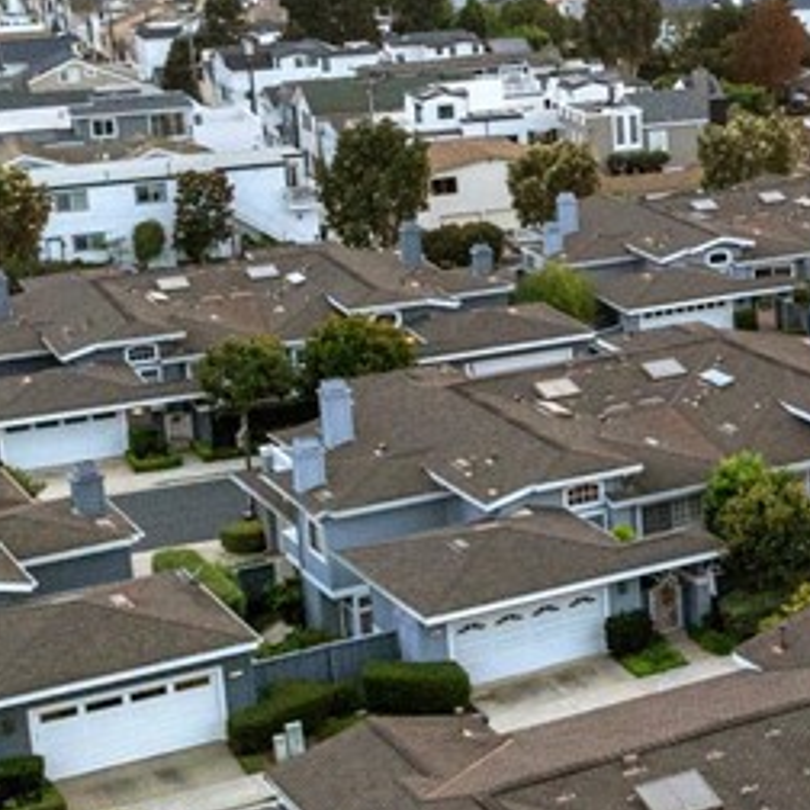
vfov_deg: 20.2
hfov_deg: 17.5
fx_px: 2277
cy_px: 382
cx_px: 1318
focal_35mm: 86
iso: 400
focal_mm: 12.29
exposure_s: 1/500
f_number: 2.8
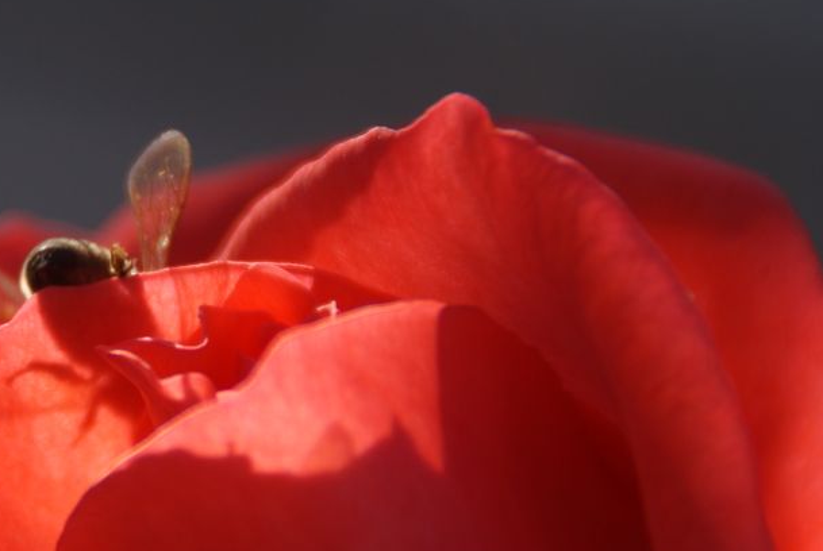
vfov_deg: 2.3
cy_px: 307
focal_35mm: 591
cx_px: 120
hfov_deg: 3.5
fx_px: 13530
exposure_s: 1/320
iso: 100
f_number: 6.3
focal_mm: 200
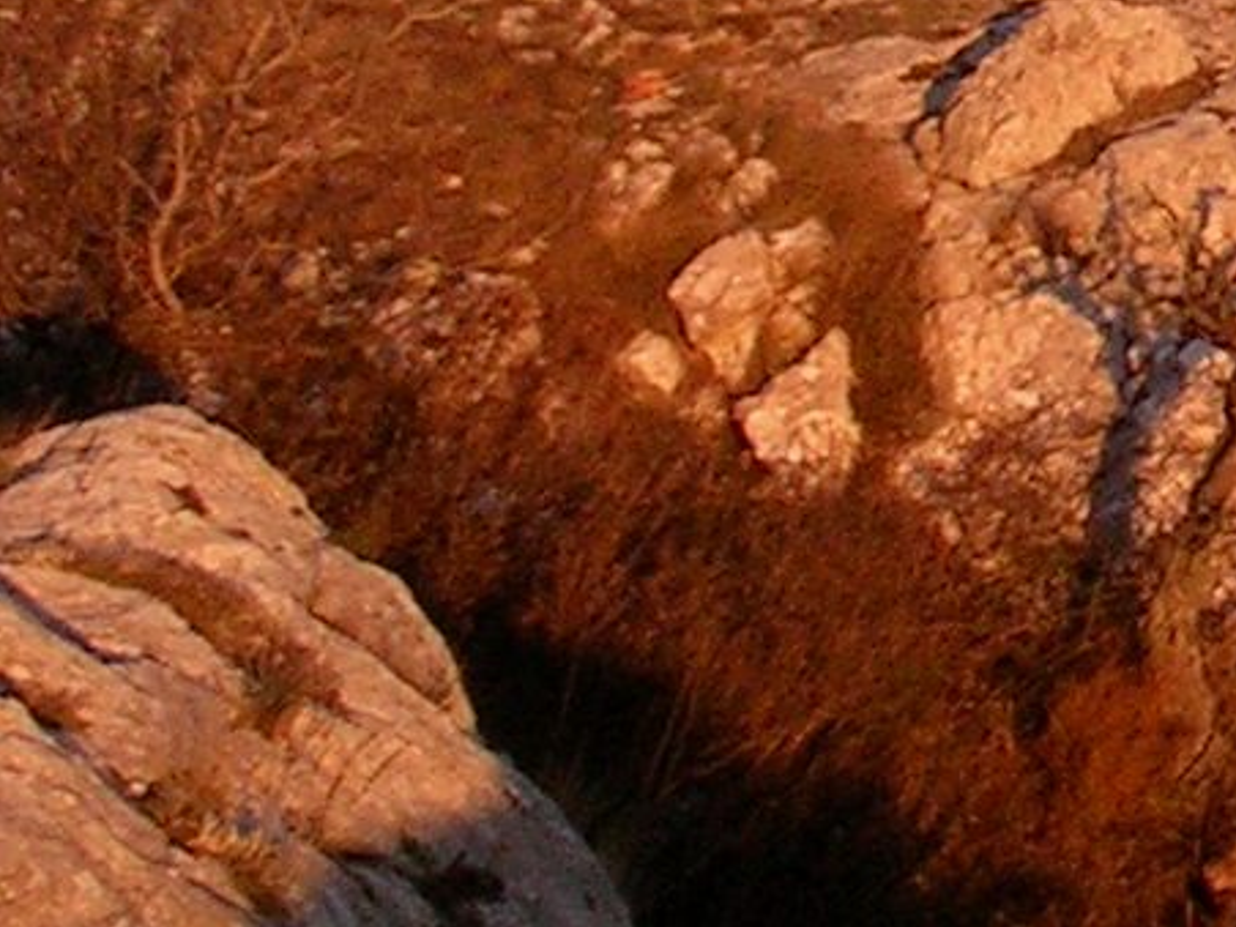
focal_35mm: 172
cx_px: 2010
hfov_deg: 10.9
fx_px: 6141
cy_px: -164
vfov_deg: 8.5
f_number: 5.6
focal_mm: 5.8
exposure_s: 1/137
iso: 79
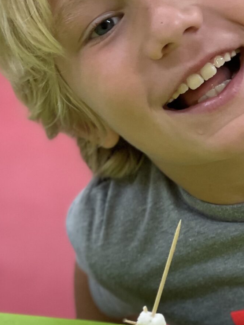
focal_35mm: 150
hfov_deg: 9.9
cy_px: 221
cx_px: 168
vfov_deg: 13.1
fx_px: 1409
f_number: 2
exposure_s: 1/122
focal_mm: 6
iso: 160
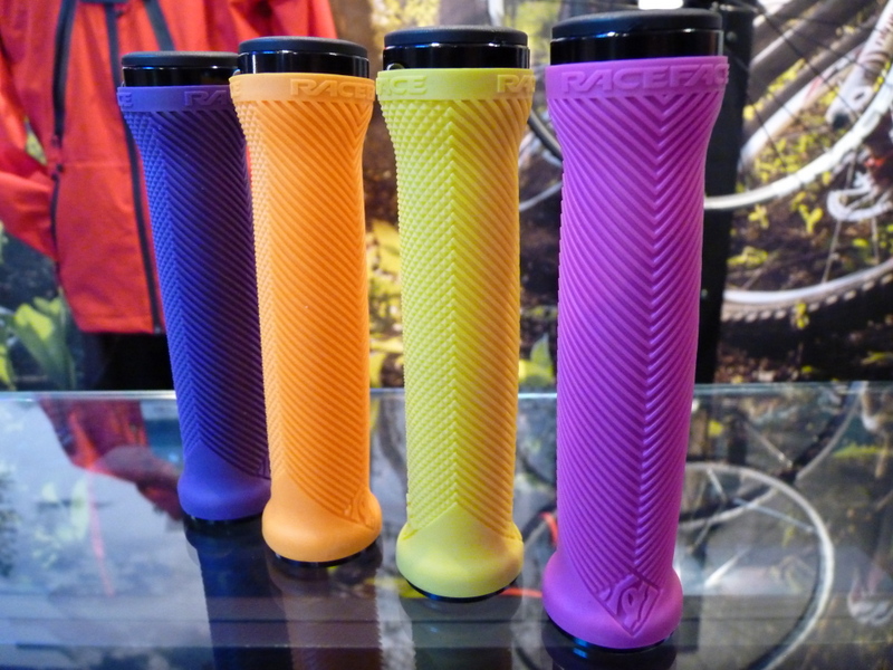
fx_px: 697
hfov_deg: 65.3
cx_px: 446
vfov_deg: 51.4
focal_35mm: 27
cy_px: 335
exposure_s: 1/25
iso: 800
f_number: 2.8
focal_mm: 4.8
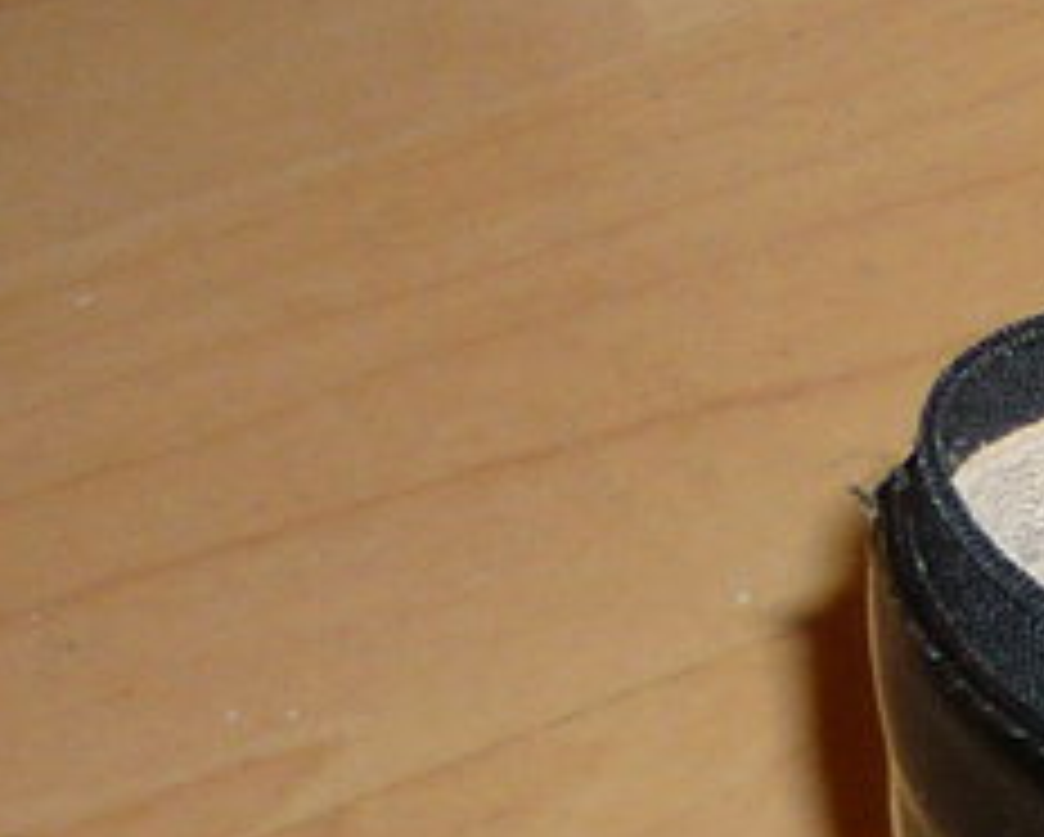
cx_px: 2779
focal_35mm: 185
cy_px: 2205
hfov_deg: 9.0
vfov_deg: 7.6
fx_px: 5721
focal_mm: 5.5
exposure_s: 1/30
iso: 100
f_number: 2.8
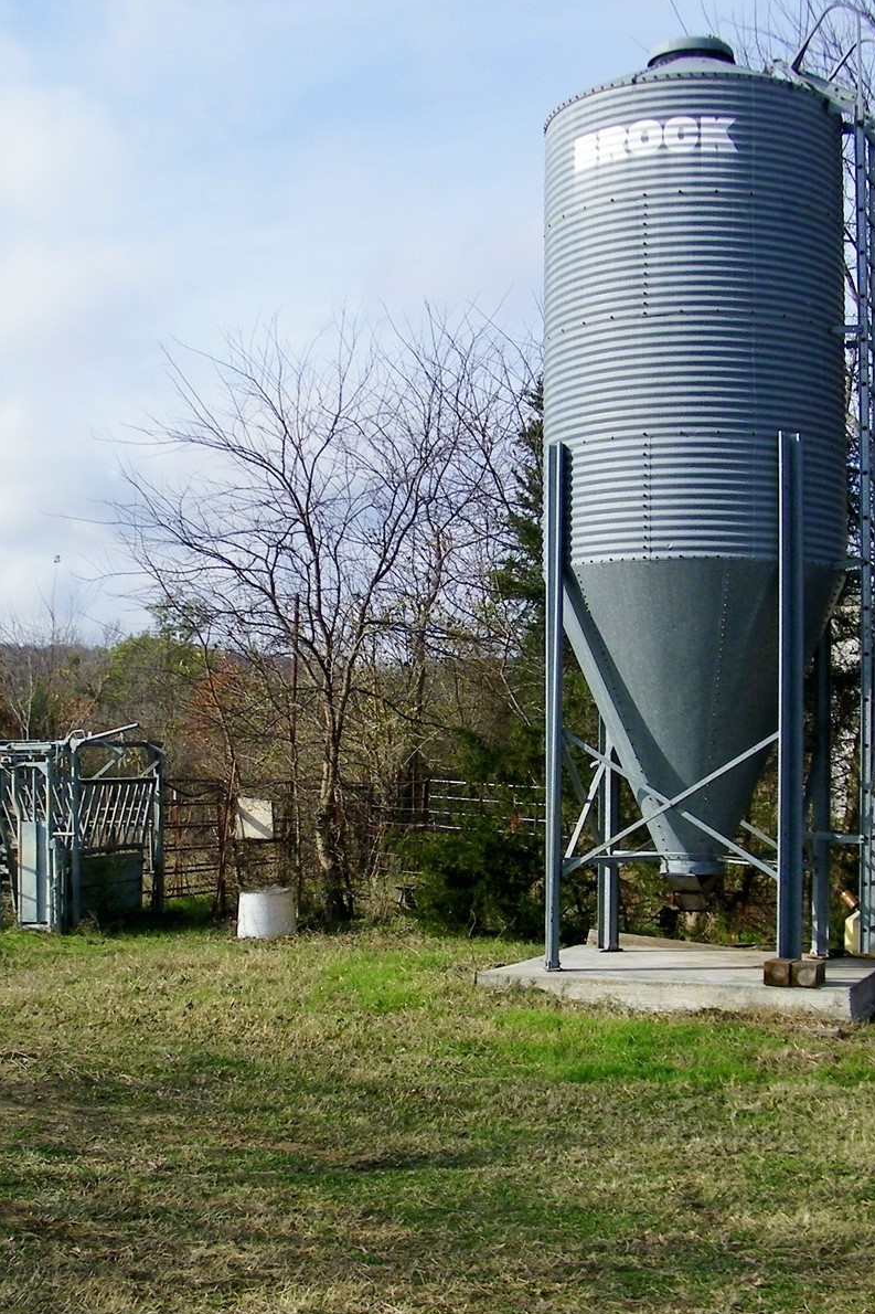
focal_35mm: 47
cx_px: 439
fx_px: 1714
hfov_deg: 28.6
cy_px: 719
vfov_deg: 41.9
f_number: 7
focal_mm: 5
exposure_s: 1/320
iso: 80
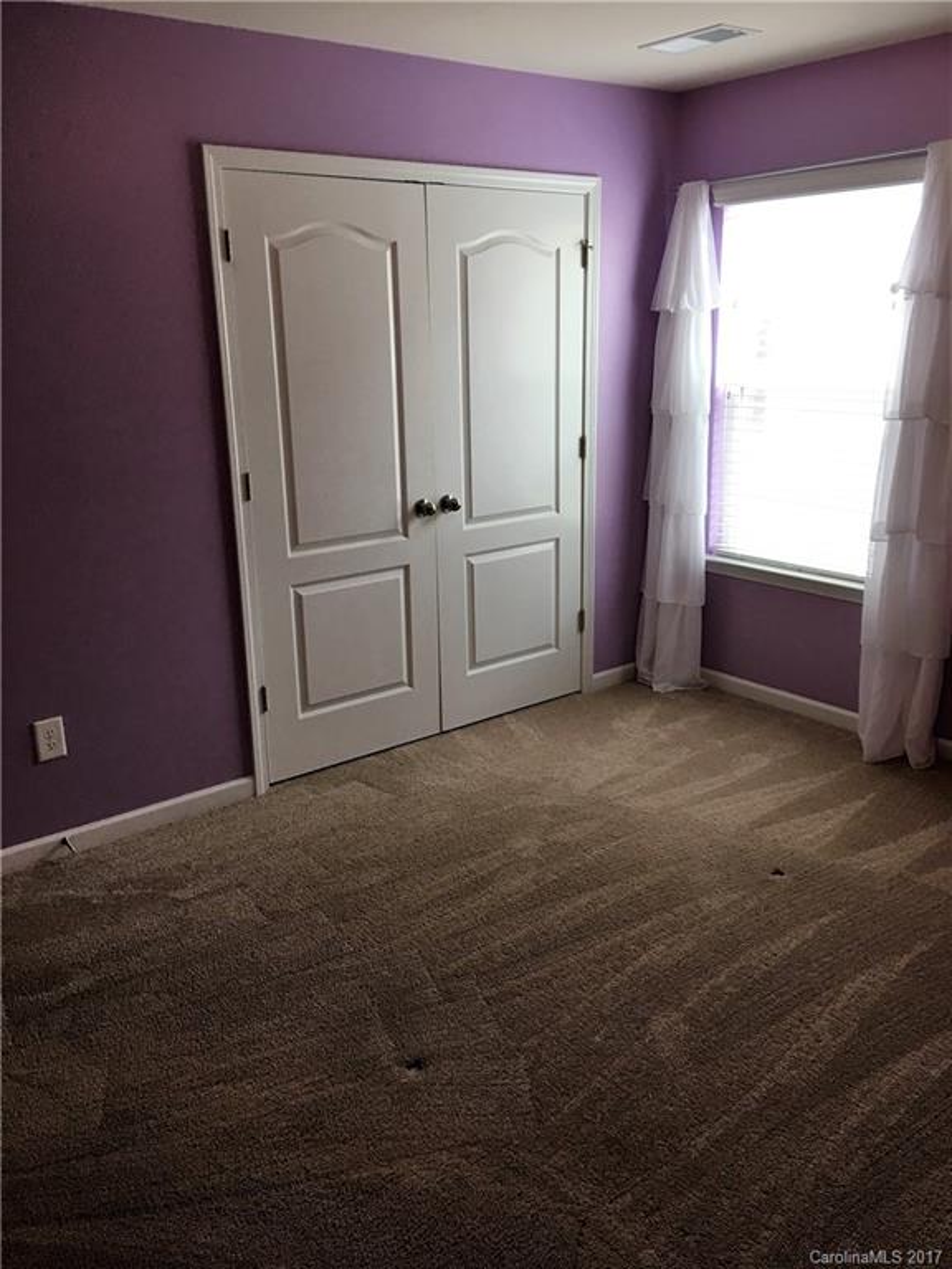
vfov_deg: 61.7
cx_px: 476
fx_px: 1063
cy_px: 634
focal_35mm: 29
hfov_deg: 48.2
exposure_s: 1/30
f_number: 2.2
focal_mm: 4.15
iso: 25
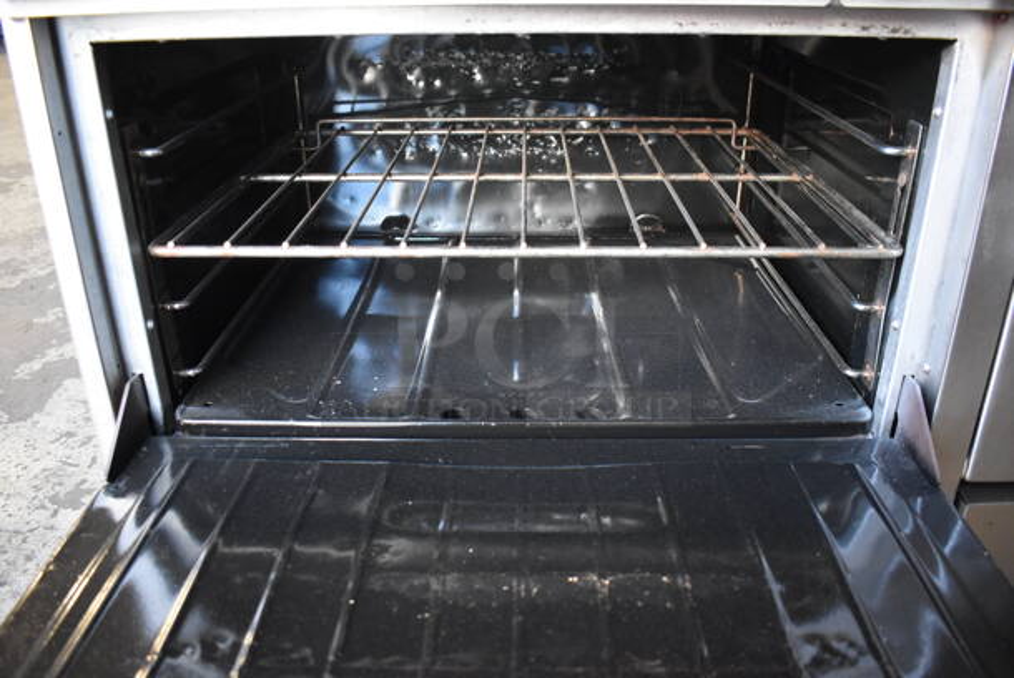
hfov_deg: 61.9
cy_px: 339
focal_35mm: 30
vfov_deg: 43.7
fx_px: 846
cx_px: 507
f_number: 3.5
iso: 3600
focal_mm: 20
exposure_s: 1/125
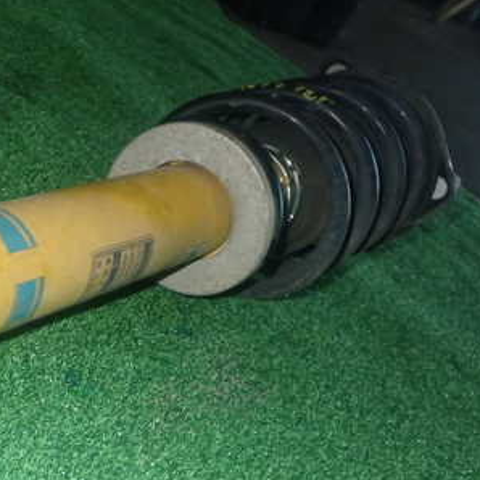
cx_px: 29
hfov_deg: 25.8
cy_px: 306
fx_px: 1004
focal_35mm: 64
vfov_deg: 26.8
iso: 400
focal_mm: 6.37
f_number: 7.1
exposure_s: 1/40
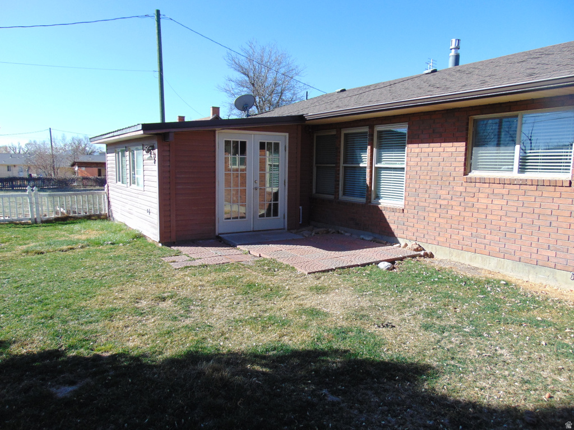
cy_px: 215
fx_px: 415
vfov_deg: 54.9
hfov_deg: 69.4
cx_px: 287
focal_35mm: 25
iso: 80
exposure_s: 1/640
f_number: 3
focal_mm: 4.5
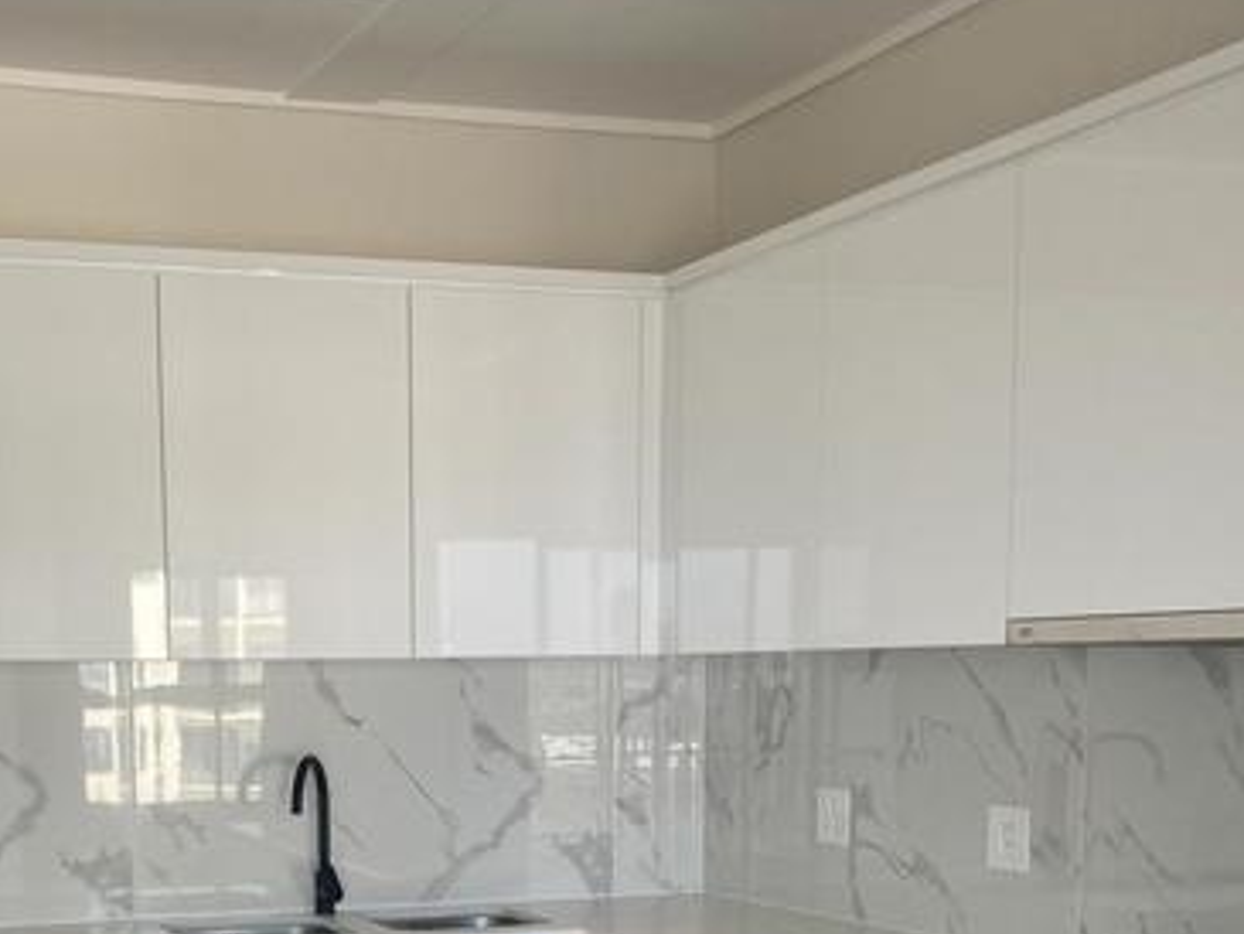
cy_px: 920
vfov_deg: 24.6
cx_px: 406
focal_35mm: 57
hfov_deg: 33.4
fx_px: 2049
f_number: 1.8
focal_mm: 4.25
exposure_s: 1/121
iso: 50
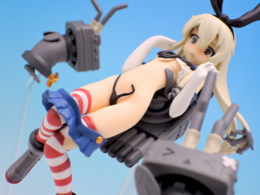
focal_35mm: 105
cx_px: 130
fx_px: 789
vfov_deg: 14.1
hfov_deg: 18.7
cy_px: 98
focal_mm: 22.4
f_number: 5.2
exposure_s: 1/4
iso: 80
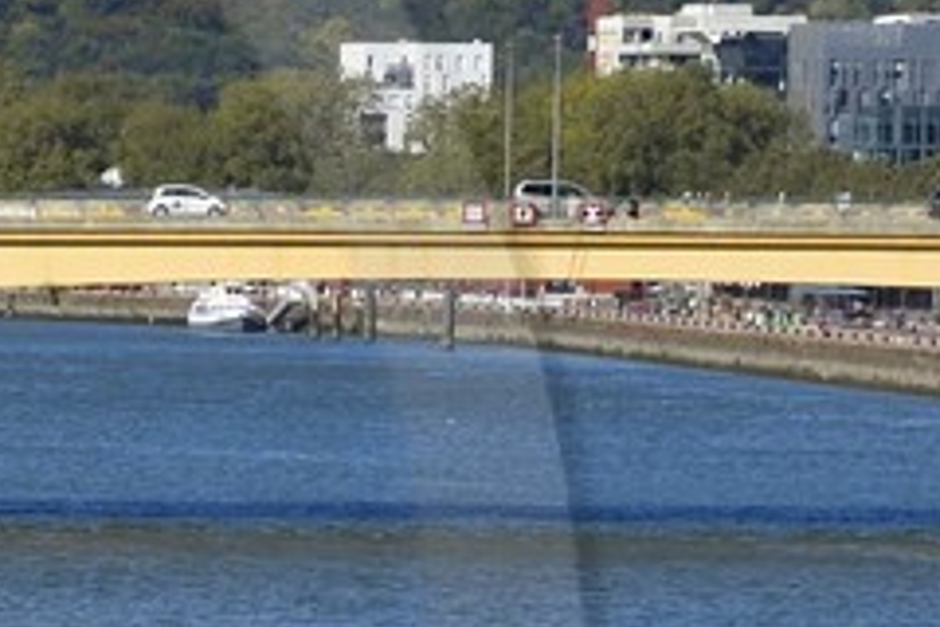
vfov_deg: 2.9
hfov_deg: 4.4
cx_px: -1030
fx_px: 12167
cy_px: 776
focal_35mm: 466
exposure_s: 1/320
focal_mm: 70
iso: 200
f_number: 11
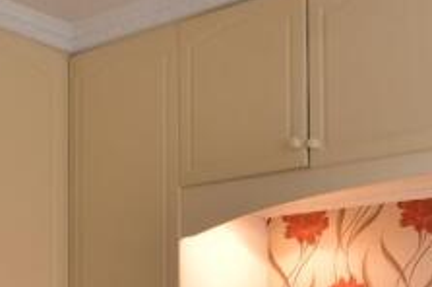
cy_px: 367
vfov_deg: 18.4
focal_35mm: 69
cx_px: 217
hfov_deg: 29.3
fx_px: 827
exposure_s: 1/2
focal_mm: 10
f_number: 8
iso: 200
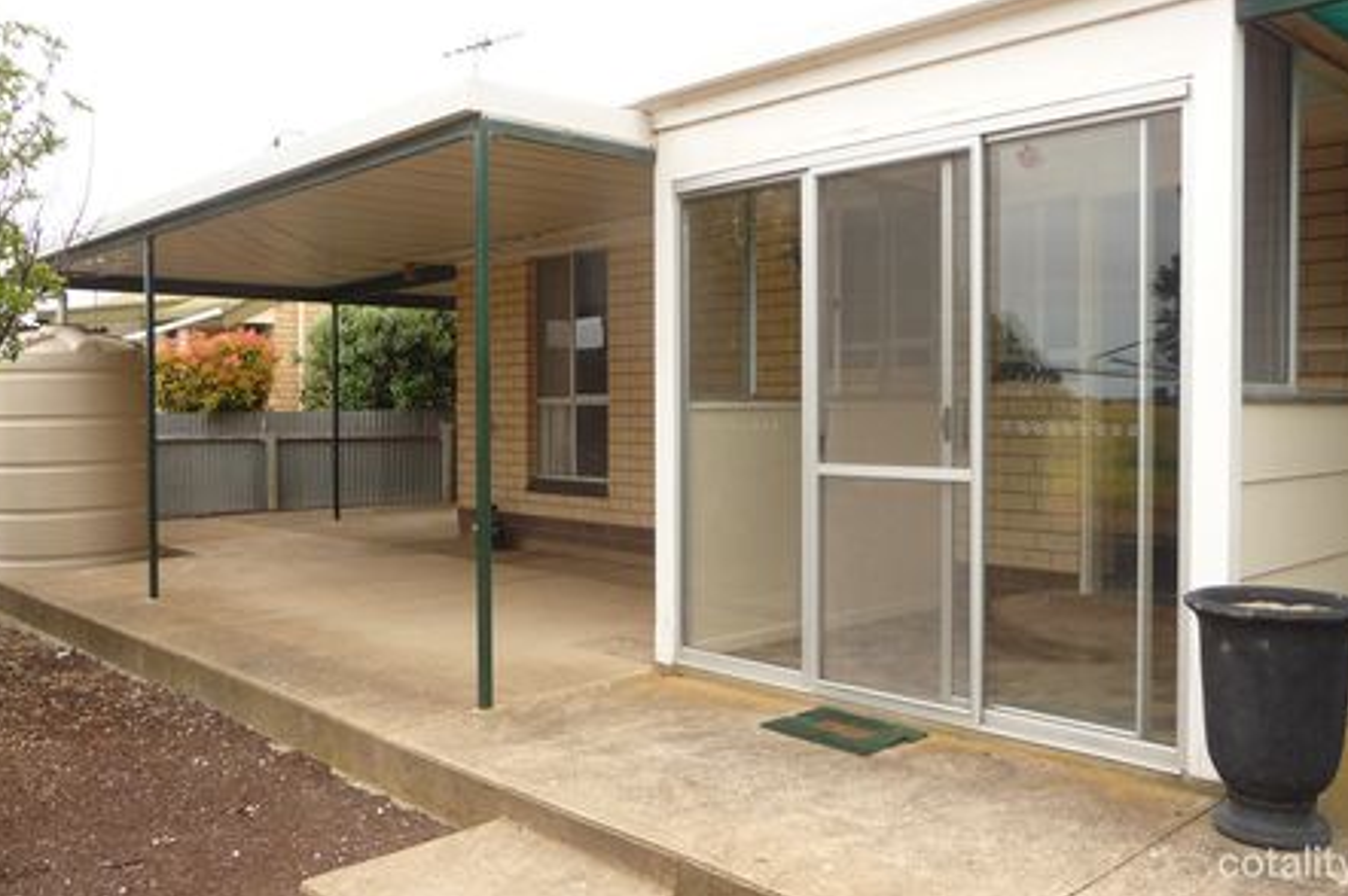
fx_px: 1235
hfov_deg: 57.3
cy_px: 450
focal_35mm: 33
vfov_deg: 39.9
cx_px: 692
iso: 100
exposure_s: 1/200
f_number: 3.3
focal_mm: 4.7
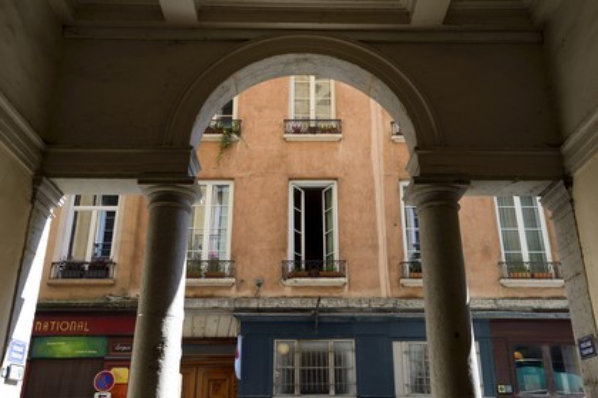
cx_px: 299
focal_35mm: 35
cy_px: 199
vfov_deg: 37.9
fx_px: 581
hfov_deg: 54.4
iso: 200
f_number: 6.3
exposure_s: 1/160
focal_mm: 35
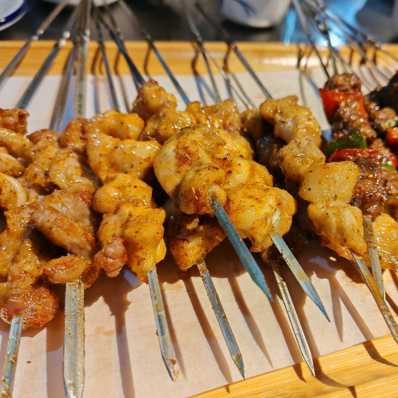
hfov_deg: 50.2
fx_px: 416
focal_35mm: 32
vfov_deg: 51.1
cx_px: 265
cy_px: 200
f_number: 1.9
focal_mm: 5.52
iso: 250
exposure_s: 1/100
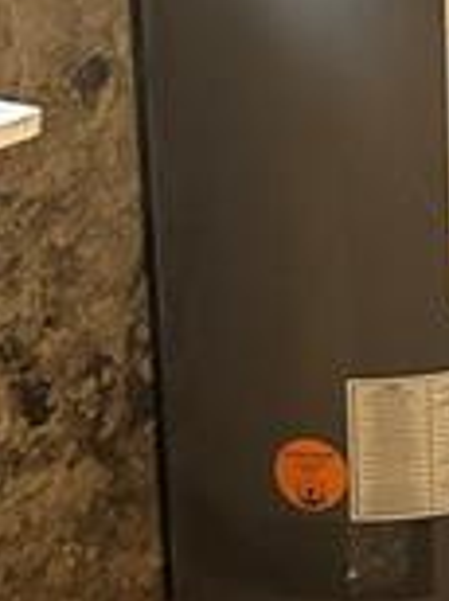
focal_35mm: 130
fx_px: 2255
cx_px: 1050
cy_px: -172
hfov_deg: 10.0
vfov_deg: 14.6
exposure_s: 1/60
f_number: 1.5
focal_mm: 5.7
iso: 400
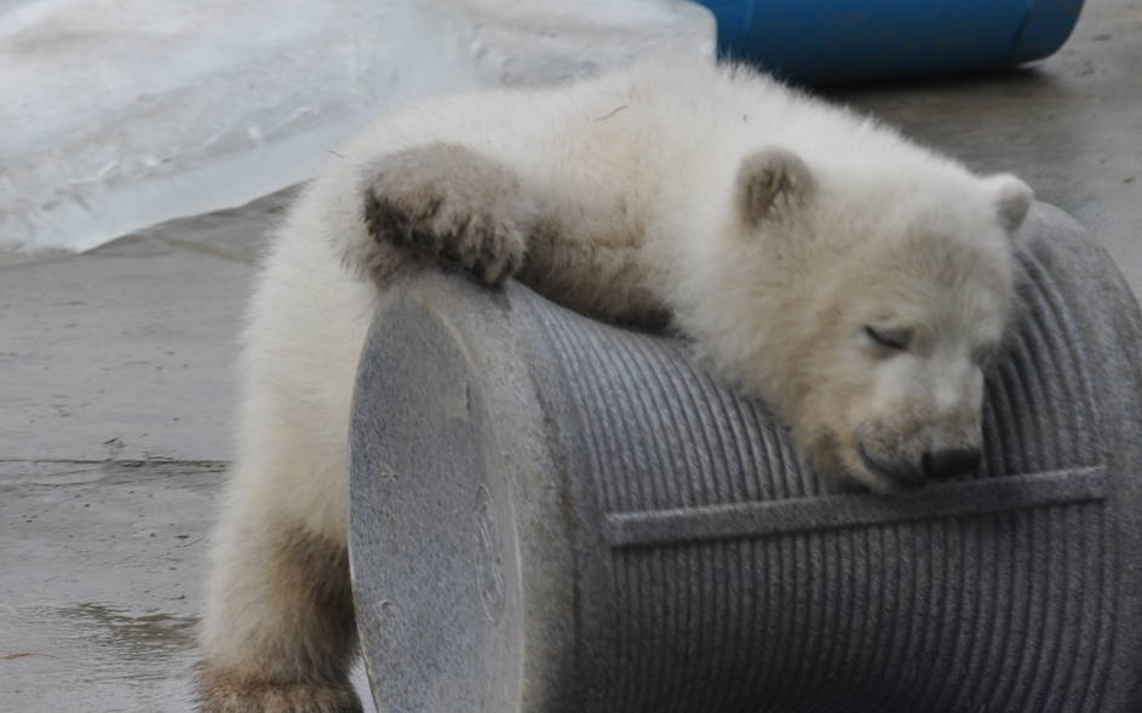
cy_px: 168
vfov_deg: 4.6
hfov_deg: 7.4
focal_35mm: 285
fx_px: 8869
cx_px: 378
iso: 200
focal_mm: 110
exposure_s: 1/200
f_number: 7.1
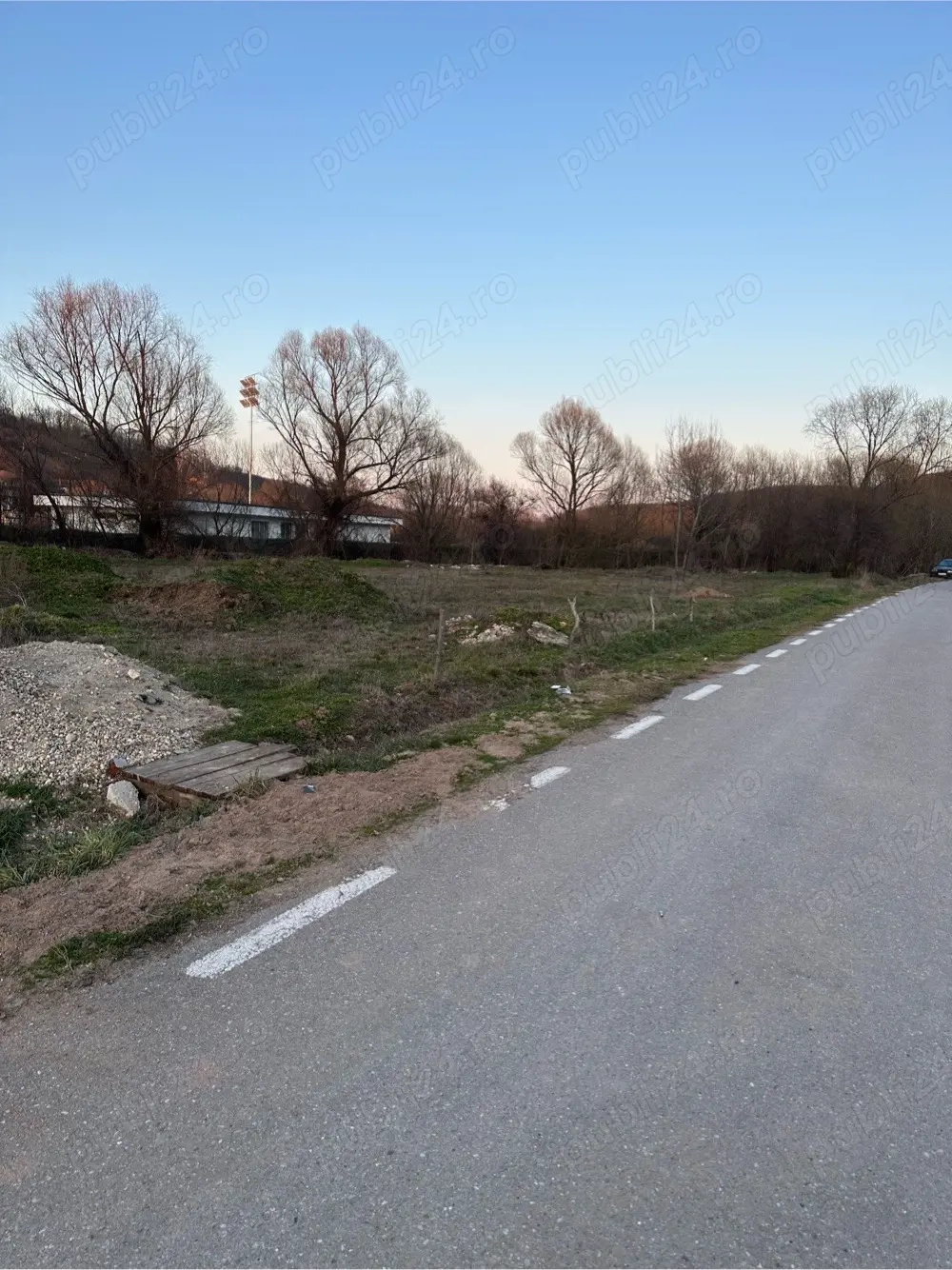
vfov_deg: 71.6
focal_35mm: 24
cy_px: 635
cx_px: 476
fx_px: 880
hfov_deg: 56.8
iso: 80
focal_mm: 6.86
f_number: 1.78
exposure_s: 1/564
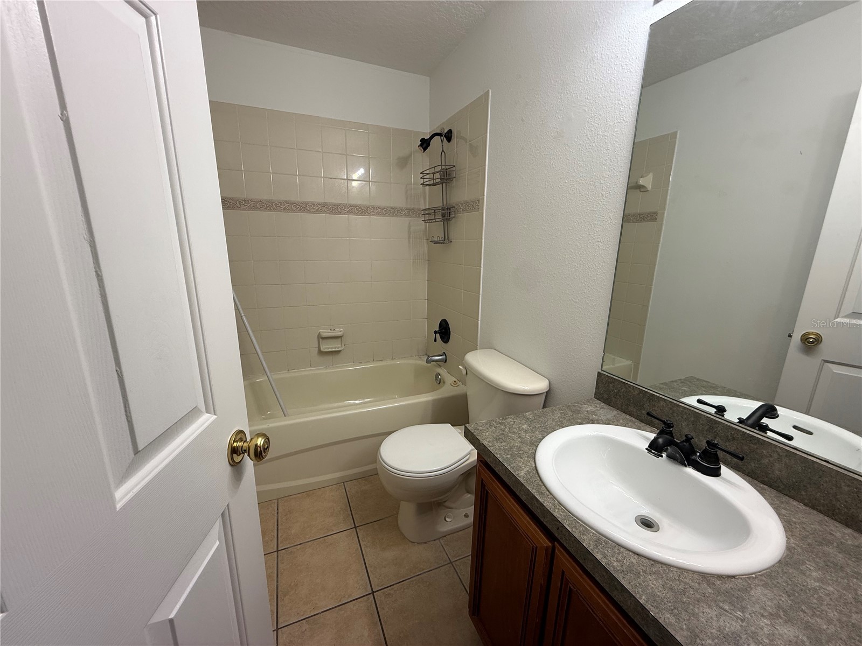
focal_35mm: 14
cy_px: 323
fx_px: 349
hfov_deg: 102.1
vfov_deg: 85.7
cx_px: 431
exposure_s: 1/120
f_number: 2.2
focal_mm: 2.22
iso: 100
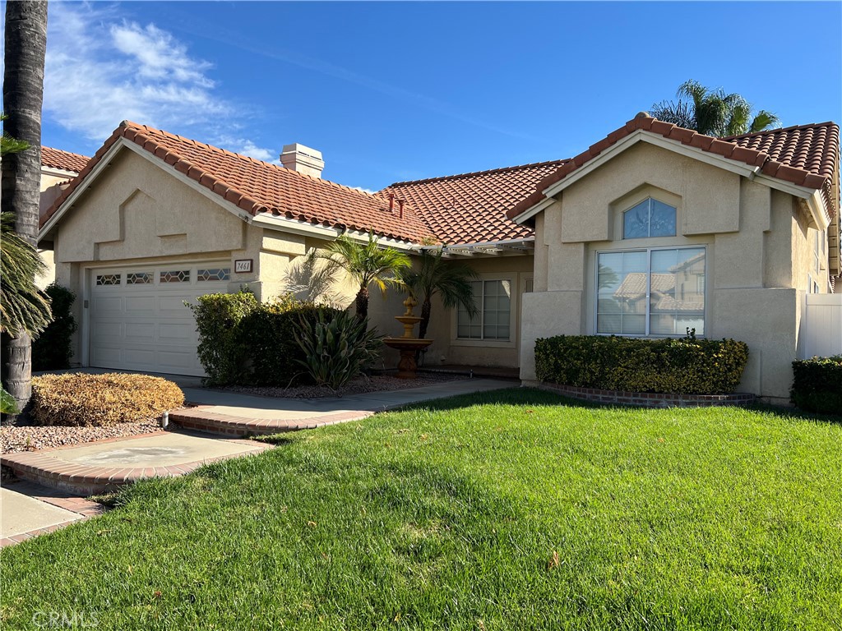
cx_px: 421
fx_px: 632
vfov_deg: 53.1
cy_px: 316
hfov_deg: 67.3
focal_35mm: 26
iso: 50
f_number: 1.5
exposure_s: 1/2571
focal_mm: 5.7
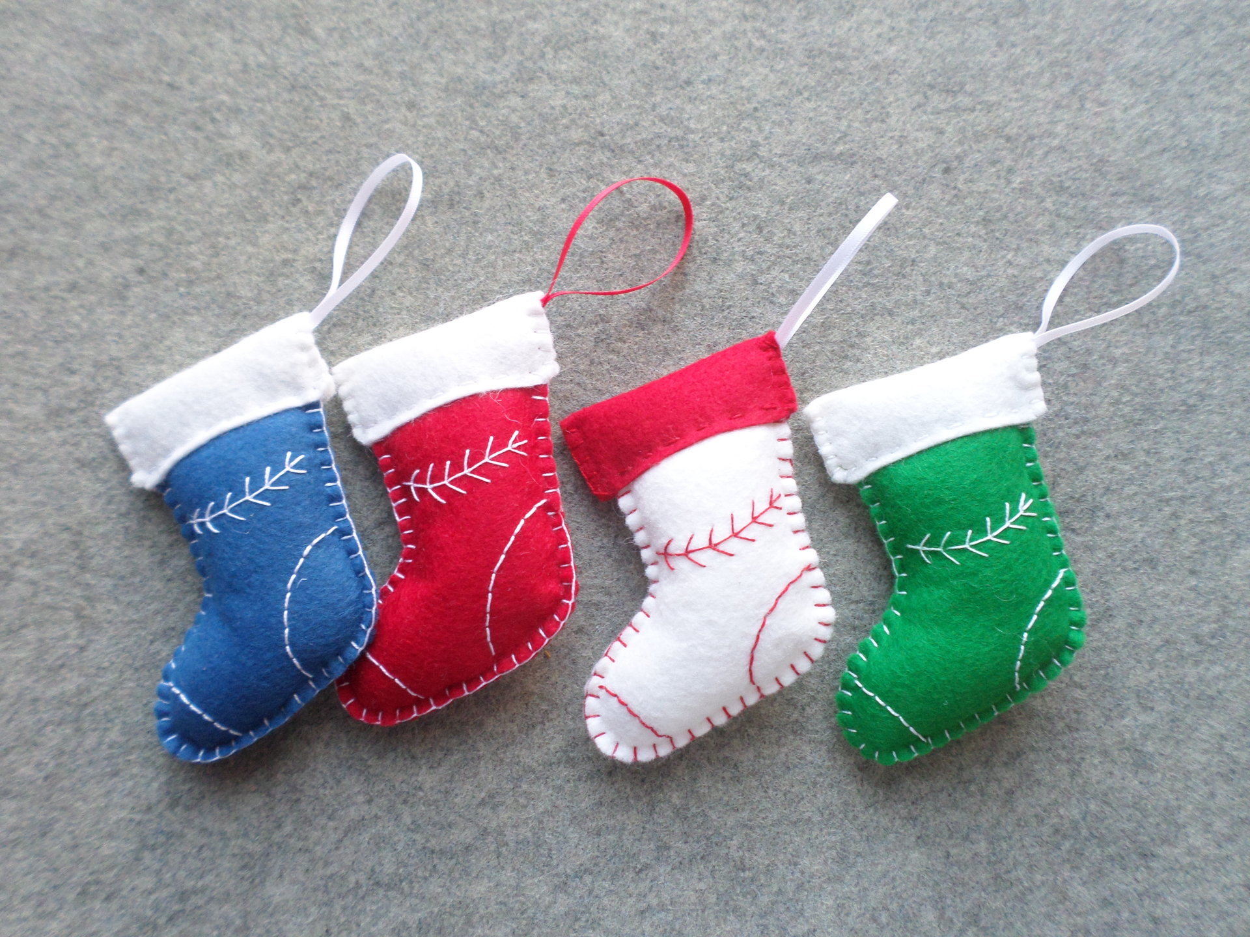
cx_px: 625
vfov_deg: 54.9
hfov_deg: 69.4
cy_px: 468
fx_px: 903
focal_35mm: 25
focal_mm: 4.5
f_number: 2.5
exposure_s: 1/30
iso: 120
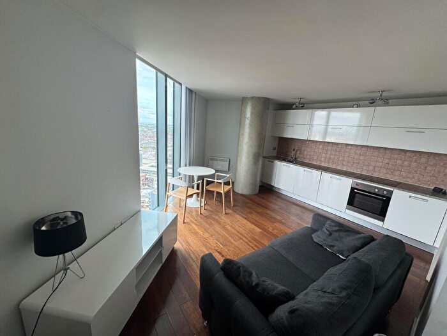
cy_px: 168
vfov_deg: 85.7
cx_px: 224
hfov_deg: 102.1
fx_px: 181
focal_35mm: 14
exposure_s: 1/99
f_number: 2.2
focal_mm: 2.22
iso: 50
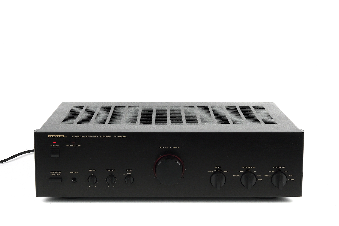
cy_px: 113
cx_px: 170
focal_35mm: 73
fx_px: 687
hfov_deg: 27.7
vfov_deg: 18.7
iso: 800
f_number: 22
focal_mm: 48.4
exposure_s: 1/10
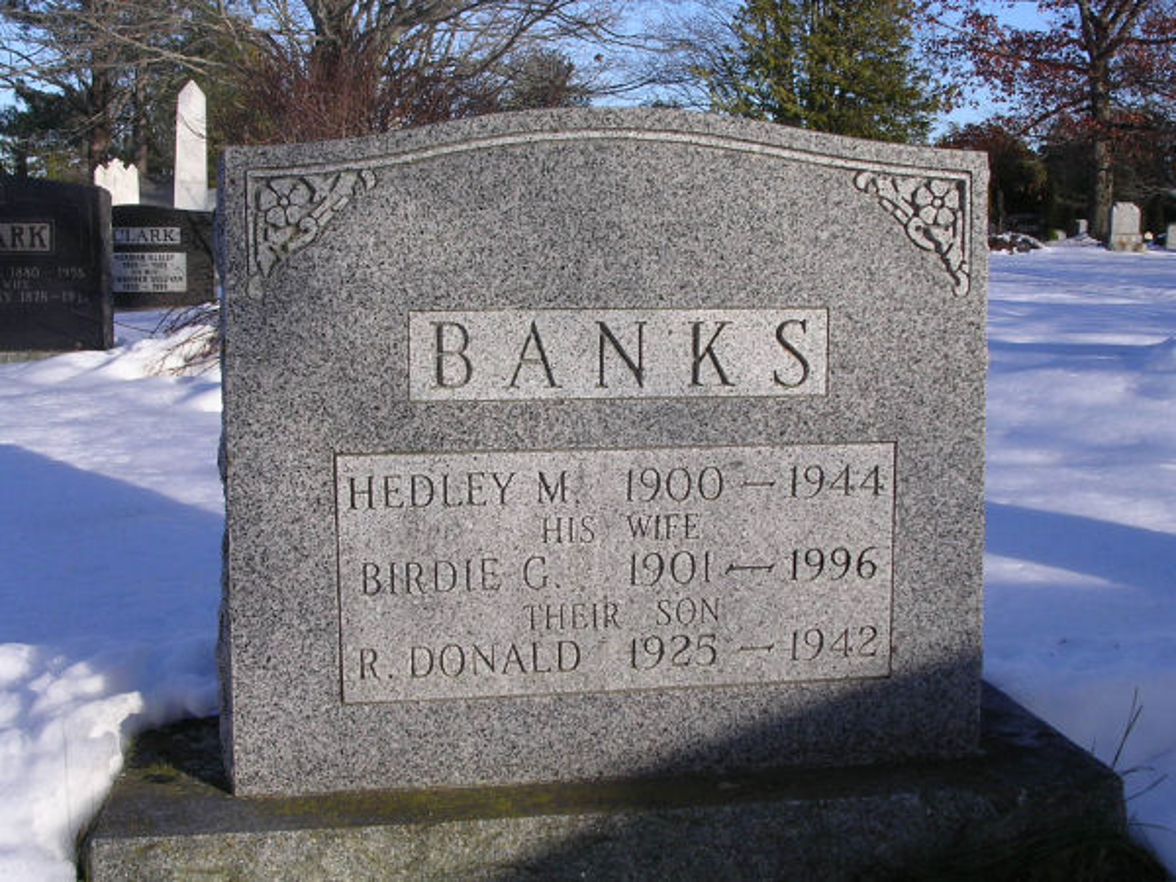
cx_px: 588
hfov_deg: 43.9
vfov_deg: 33.6
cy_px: 441
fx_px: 1461
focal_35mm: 43
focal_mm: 6.6
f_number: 5.9
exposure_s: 1/197
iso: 100
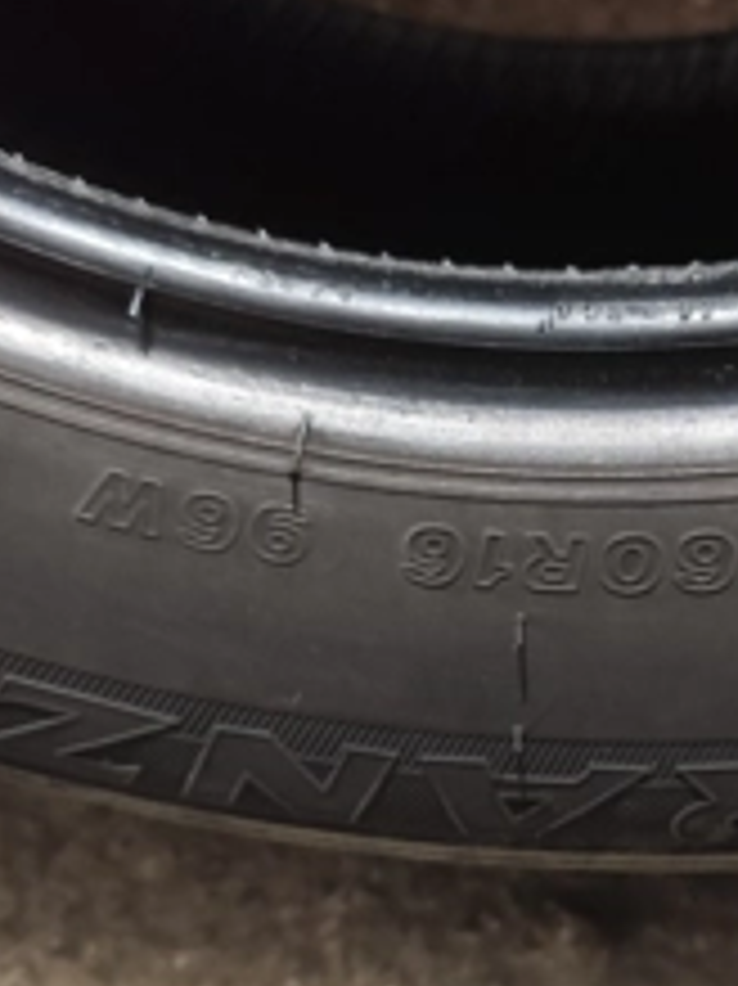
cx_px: 544
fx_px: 1195
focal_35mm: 42
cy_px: 662
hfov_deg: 33.7
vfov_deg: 44.1
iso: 2000
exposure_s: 1/14.3
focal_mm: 6.19
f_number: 1.65
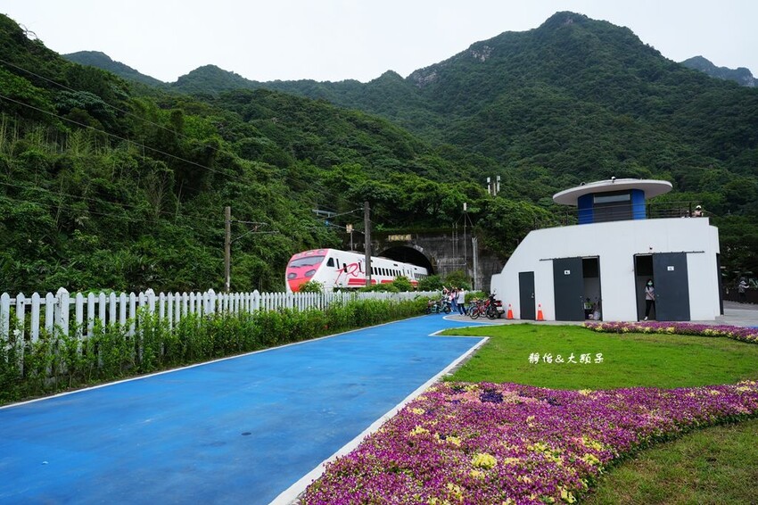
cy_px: 252
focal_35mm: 20
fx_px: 421
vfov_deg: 61.9
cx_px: 379
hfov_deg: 84.0
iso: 160
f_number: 6.3
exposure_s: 1/160
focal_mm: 20
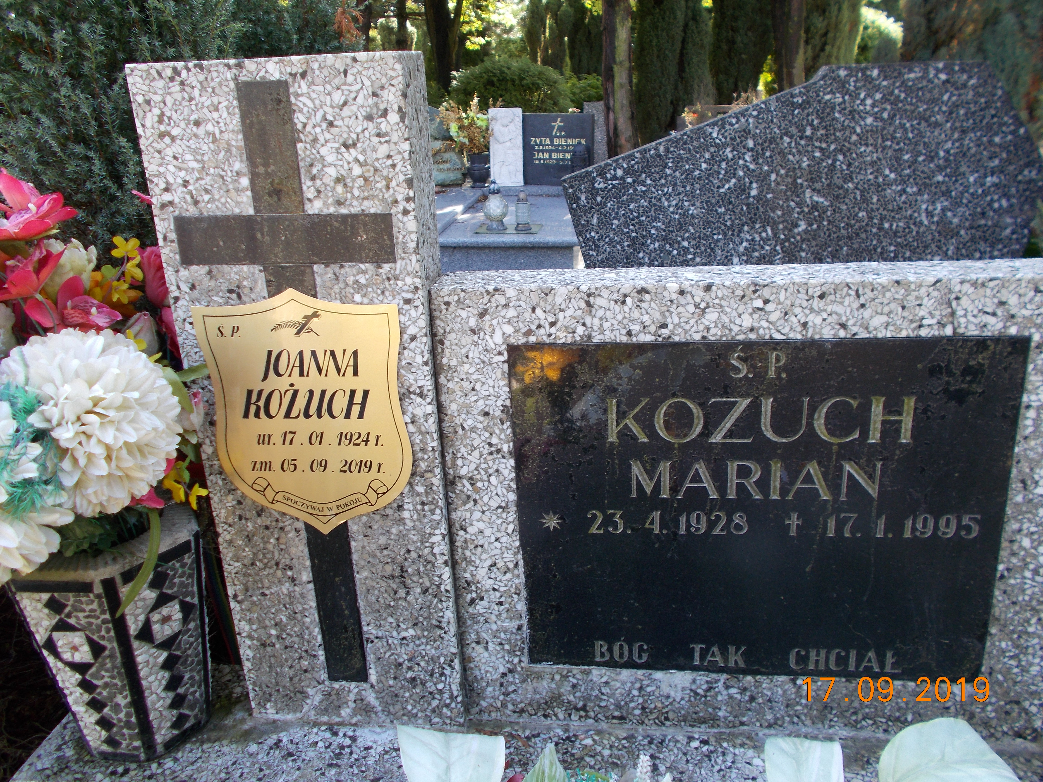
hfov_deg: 60.0
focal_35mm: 30
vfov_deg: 46.8
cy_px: 391
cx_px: 522
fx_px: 904
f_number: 3.4
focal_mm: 5.3
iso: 80
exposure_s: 1/80
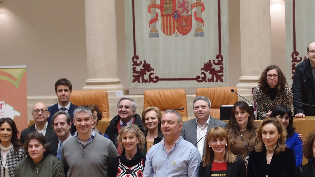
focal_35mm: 82
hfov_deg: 25.7
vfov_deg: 14.7
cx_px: 225
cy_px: 121
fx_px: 685
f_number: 2
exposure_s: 1/80
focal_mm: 9.87
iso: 200
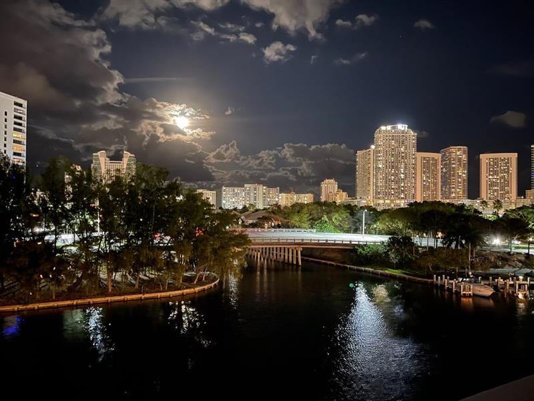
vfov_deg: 53.1
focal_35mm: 26
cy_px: 200
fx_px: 401
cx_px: 267
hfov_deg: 67.3
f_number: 1.6
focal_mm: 5.1
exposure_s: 1/5
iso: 1250
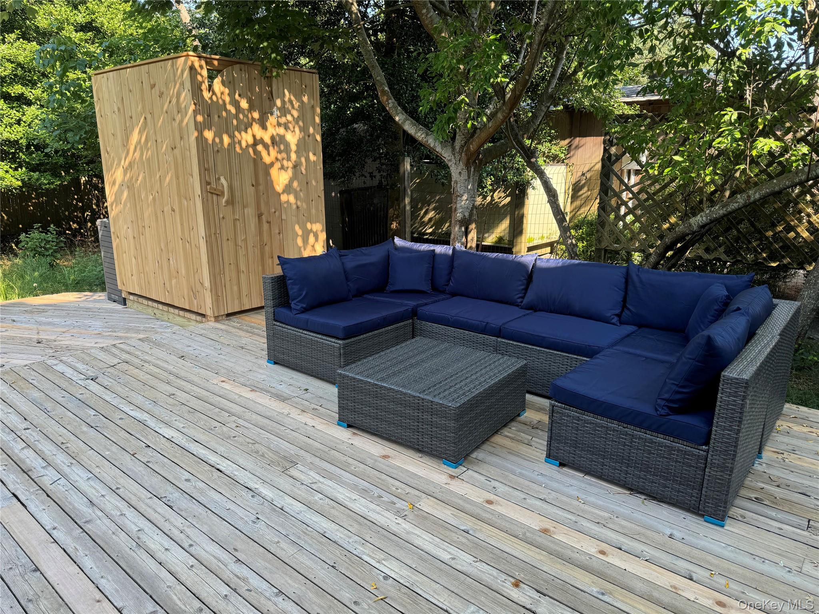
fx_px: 568
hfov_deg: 71.6
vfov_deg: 56.8
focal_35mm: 24
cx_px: 410
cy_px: 307
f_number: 1.78
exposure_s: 1/309
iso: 80
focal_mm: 6.76
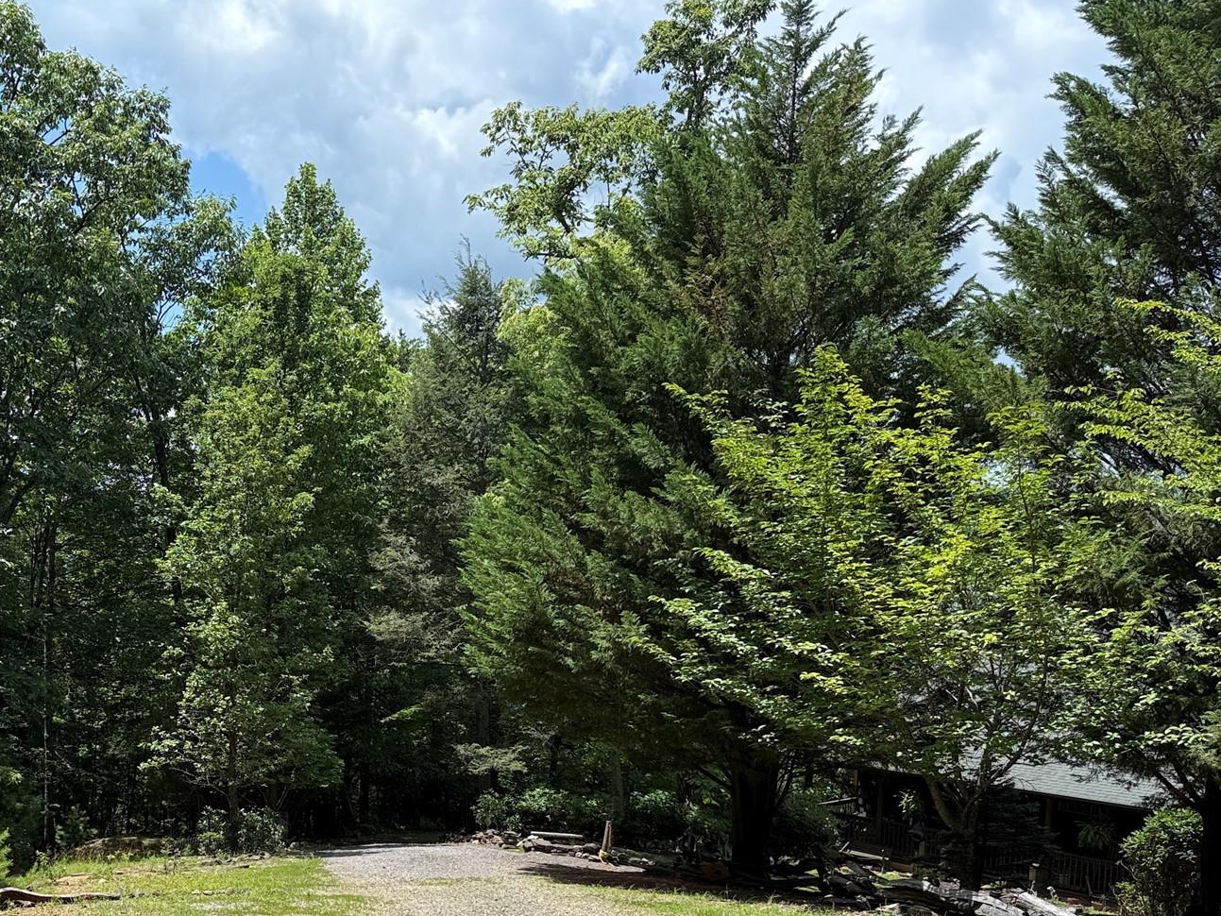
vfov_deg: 36.6
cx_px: 264
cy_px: 714
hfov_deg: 46.7
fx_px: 1340
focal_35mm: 38
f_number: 1.78
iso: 80
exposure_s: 1/2611
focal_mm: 6.76
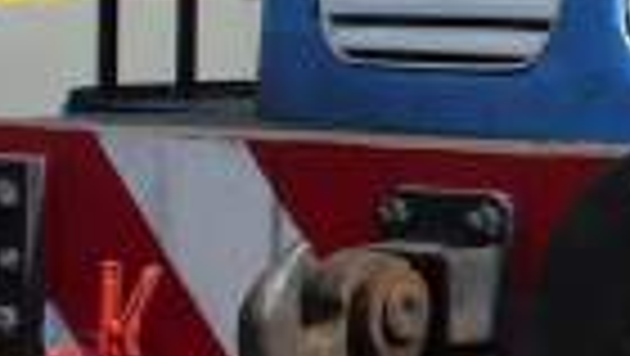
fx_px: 3945
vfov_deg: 5.2
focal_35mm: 236
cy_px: 14
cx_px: 1125
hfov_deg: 8.8
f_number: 4.9
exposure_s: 1/353
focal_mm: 6.3
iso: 50
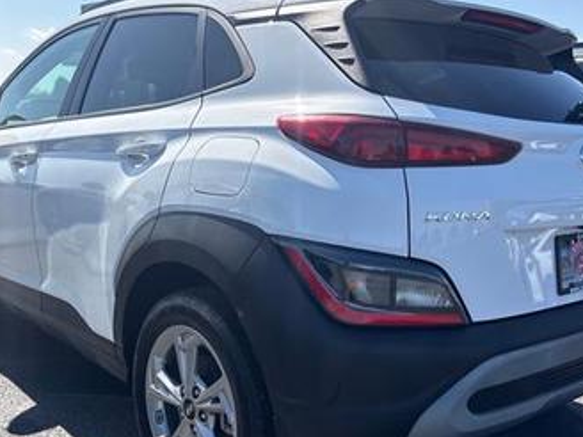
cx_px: 302
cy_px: 277
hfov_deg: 46.8
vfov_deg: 35.7
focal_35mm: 40
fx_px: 674
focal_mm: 5.96
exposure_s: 1/3125
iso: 50
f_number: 1.6
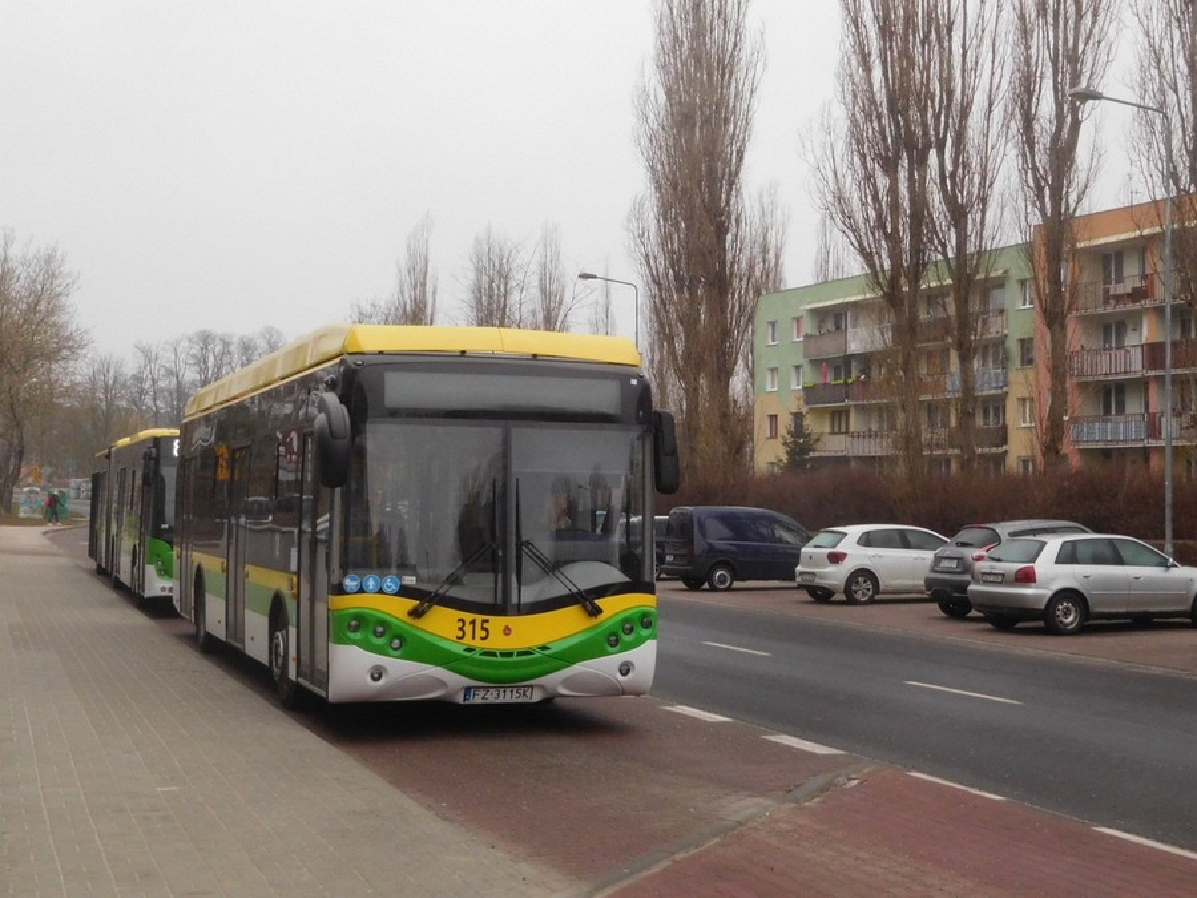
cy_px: 449
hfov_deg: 42.1
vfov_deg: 32.2
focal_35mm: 45
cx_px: 598
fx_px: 1556
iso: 400
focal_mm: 8
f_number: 4
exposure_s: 1/250
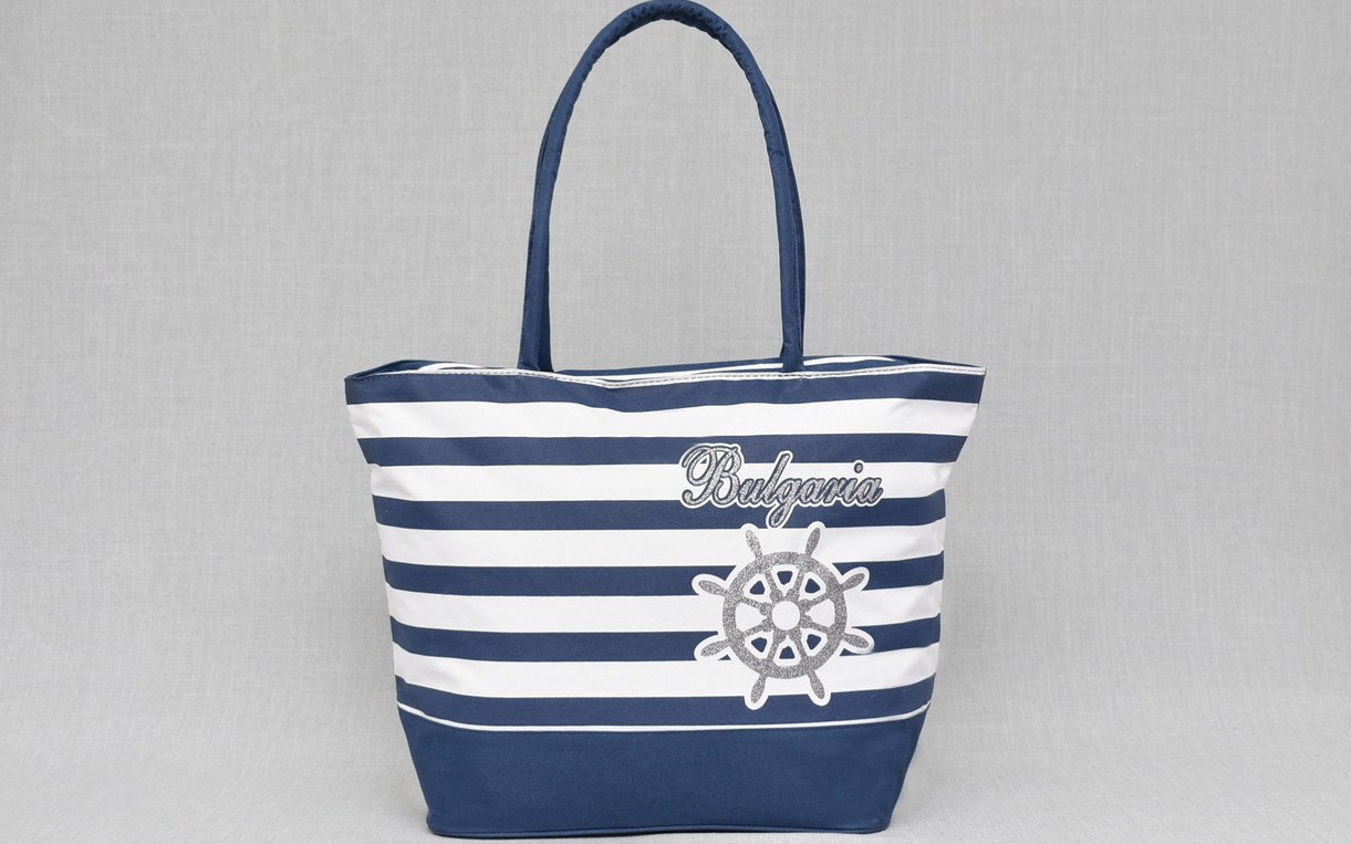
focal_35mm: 47
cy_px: 421
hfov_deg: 43.0
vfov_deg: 27.7
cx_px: 645
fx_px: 1713
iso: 100
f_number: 5.6
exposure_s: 1/60
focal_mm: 29
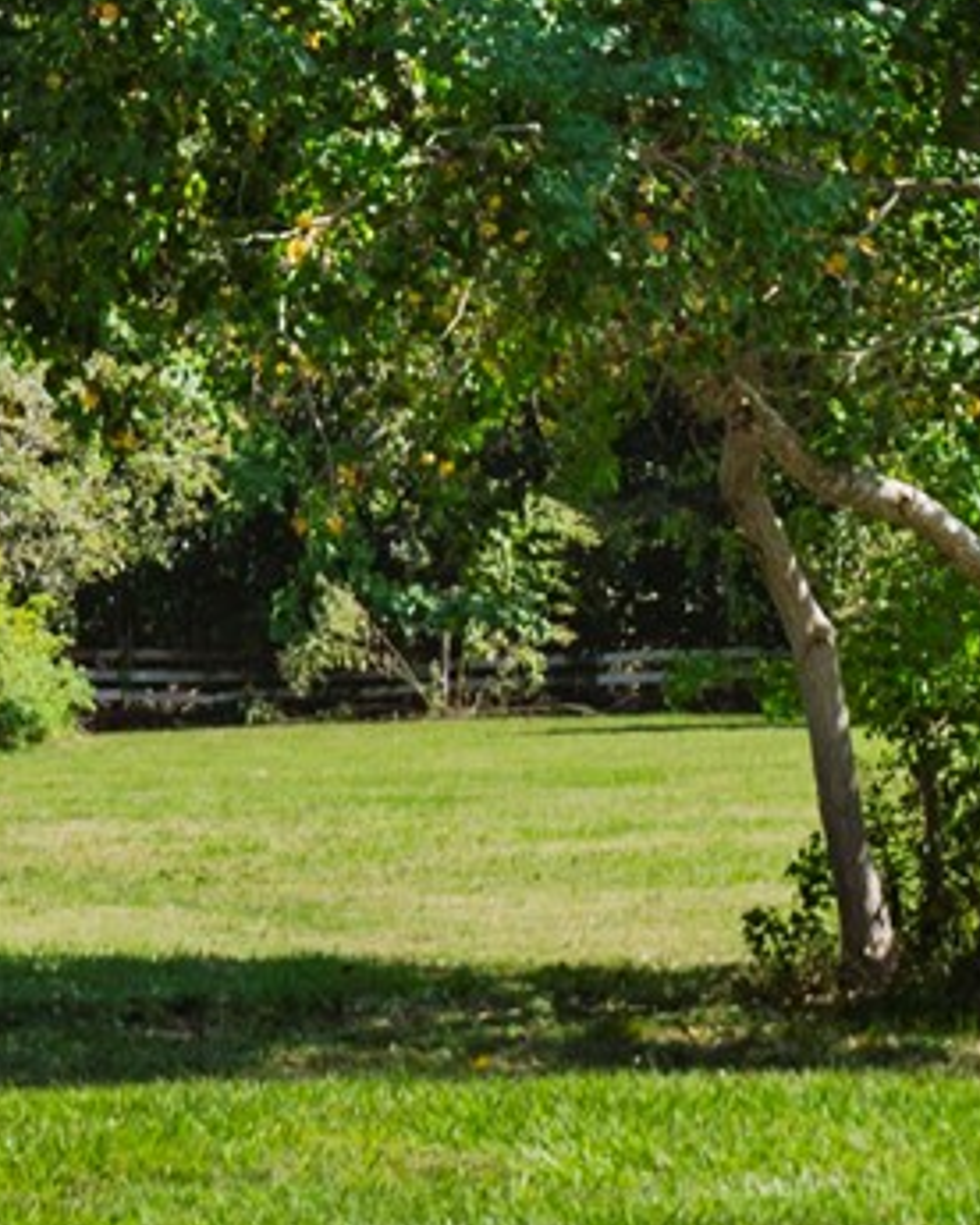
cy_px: 14
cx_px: -1640
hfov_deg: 6.9
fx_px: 7505
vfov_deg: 9.3
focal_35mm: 207
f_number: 8
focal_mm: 35
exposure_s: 1/250
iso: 160
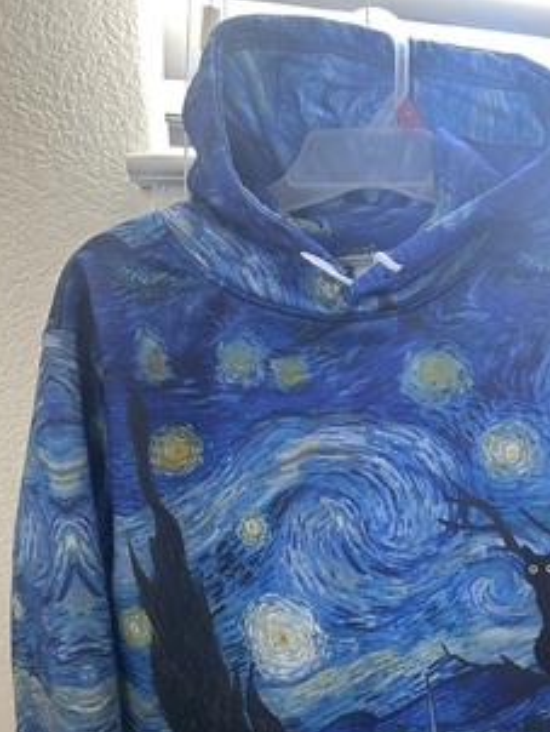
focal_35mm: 39
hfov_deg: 36.3
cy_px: 544
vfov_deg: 46.2
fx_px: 825
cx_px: 383
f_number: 1.5
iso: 320
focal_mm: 5.7
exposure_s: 1/60
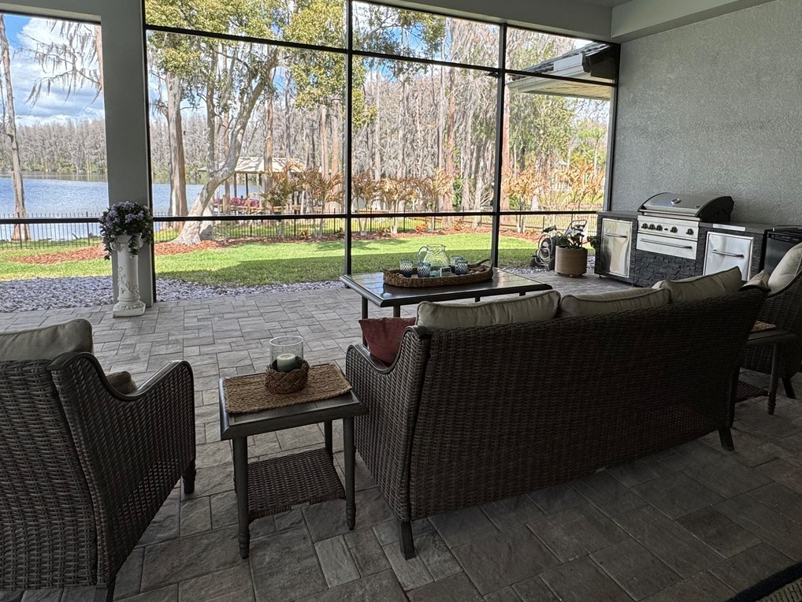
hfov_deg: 76.3
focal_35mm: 22
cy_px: 231
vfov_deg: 60.4
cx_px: 422
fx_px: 510
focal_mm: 2.22
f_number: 2.2
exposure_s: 1/308
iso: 40
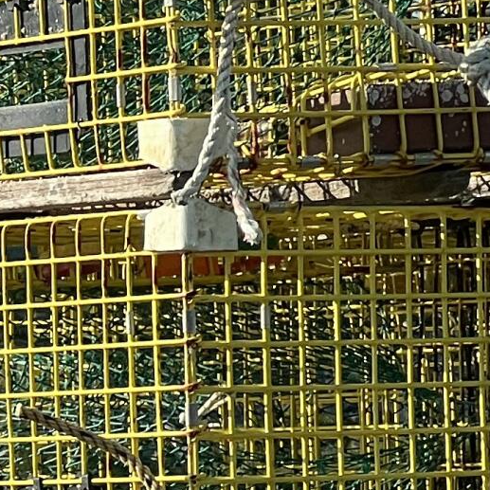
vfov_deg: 4.4
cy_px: 583
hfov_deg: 4.4
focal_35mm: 395
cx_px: -408
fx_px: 6326
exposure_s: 1/533
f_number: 2.8
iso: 32
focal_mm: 9
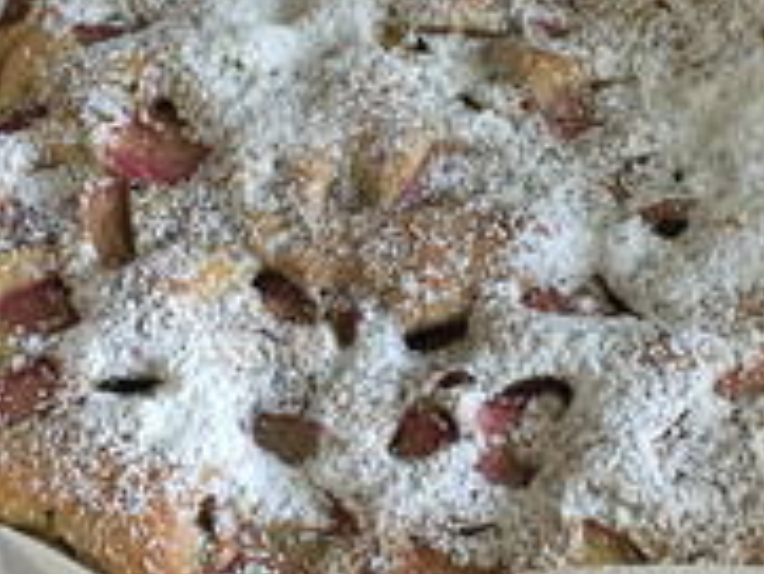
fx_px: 1413
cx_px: 502
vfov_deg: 23.0
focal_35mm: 64
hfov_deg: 30.1
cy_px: 270
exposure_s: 1/33
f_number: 2.2
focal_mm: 4.15
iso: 160
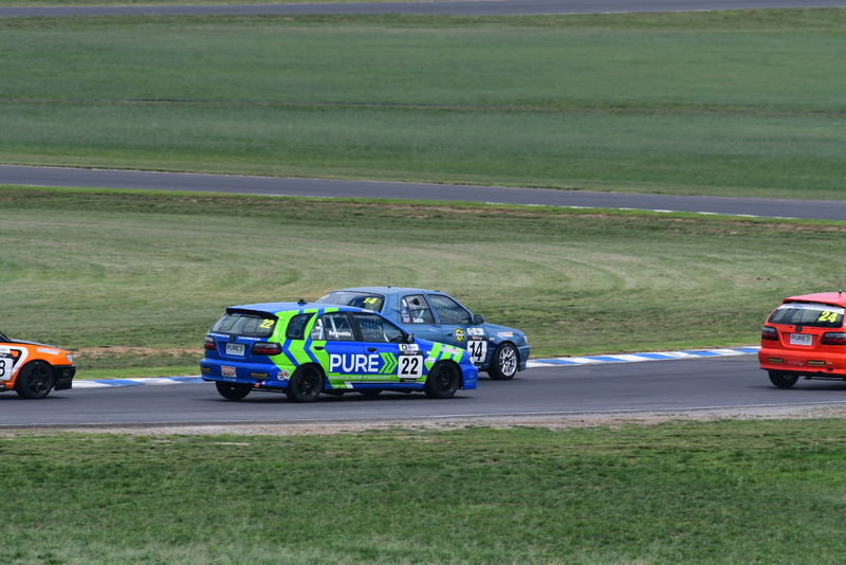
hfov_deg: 2.7
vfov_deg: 1.8
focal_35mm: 750
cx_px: 423
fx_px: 17630
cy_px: 282
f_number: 10
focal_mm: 500
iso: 320
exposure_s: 1/640
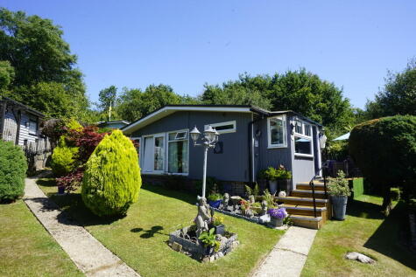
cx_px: 208
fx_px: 231
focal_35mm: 20
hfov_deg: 84.0
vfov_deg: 62.0
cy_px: 138
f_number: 16
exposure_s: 1/60
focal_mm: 20
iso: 200
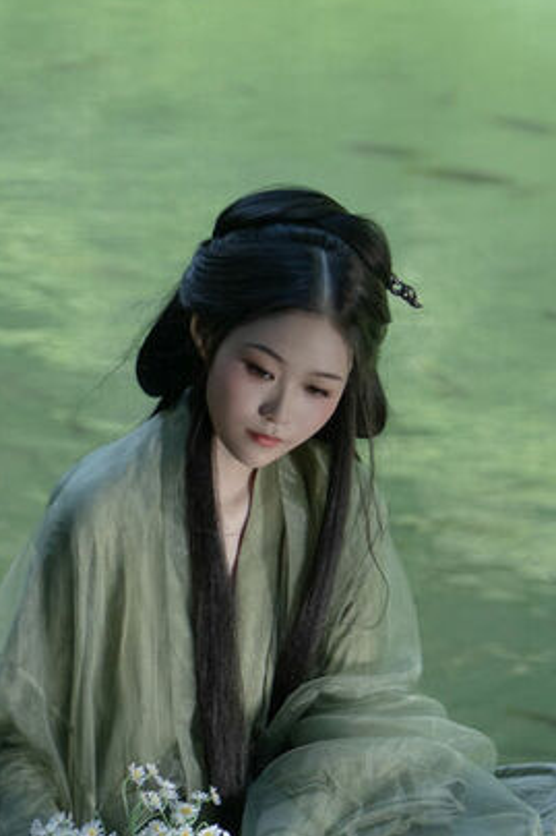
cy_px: 330
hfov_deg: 2.8
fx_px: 11221
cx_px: 4
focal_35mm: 484
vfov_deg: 4.3
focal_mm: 125
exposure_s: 1/200
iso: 125
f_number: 2.8
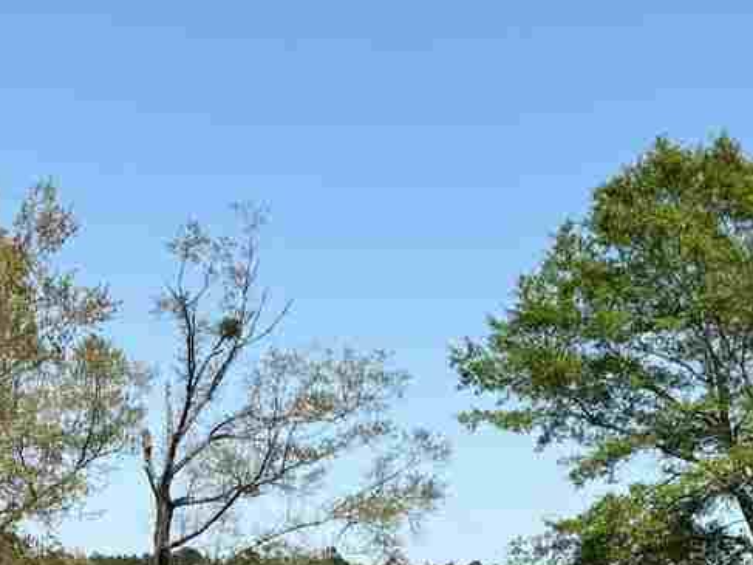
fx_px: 2197
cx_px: -136
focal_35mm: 101
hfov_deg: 18.5
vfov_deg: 14.3
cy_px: 608
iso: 80
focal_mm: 6.86
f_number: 1.78
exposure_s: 1/4049
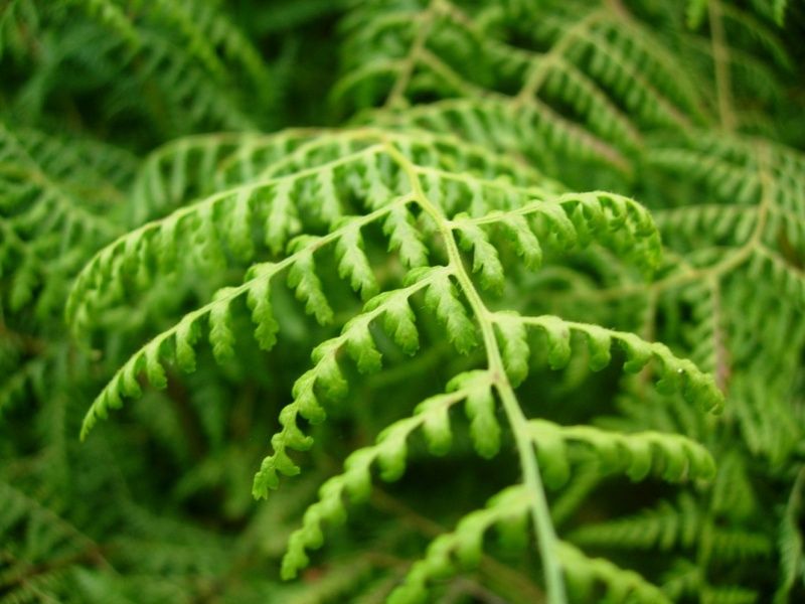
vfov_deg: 37.7
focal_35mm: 38
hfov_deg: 49.0
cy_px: 302
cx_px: 402
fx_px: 884
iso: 64
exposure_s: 1/304
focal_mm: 7.8
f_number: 2.8
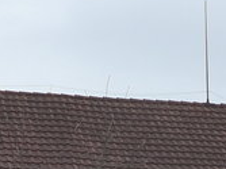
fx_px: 1690
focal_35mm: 259
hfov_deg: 7.6
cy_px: 491
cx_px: -37
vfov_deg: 5.4
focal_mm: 7.5
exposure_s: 1/800
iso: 160
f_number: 4
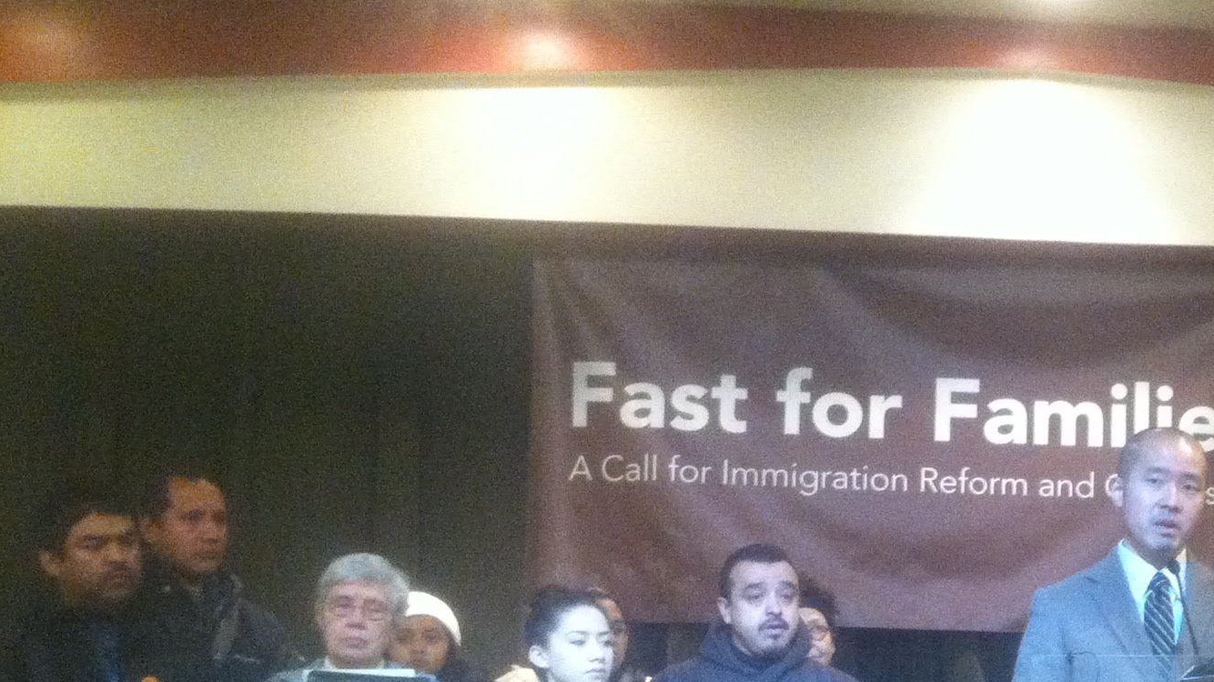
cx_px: 1167
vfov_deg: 15.9
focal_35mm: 74
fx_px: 2382
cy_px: 705
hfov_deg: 27.2
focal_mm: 3.85
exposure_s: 1/15
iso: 500
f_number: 2.8
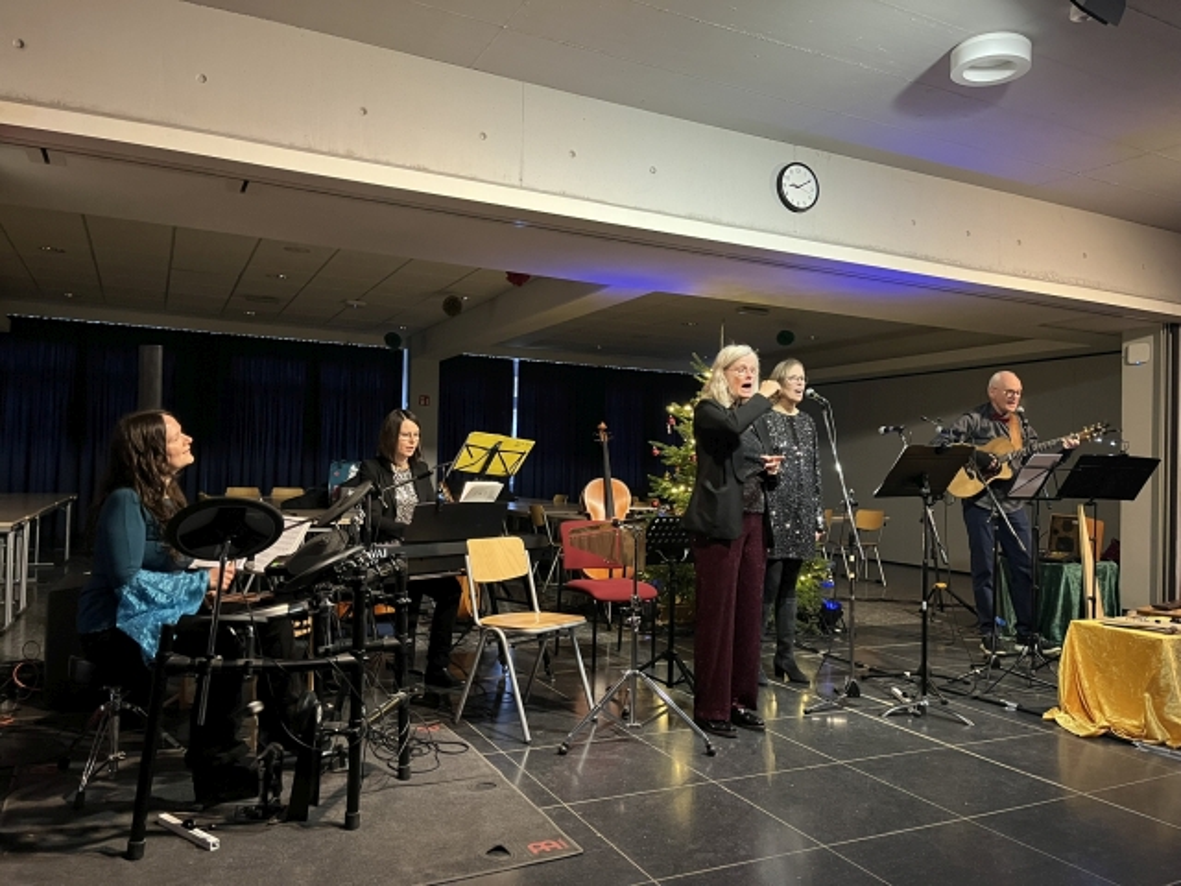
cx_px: 590
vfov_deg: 53.1
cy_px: 443
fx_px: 887
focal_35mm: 26
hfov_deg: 67.3
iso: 500
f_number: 1.6
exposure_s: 1/25
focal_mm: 5.1
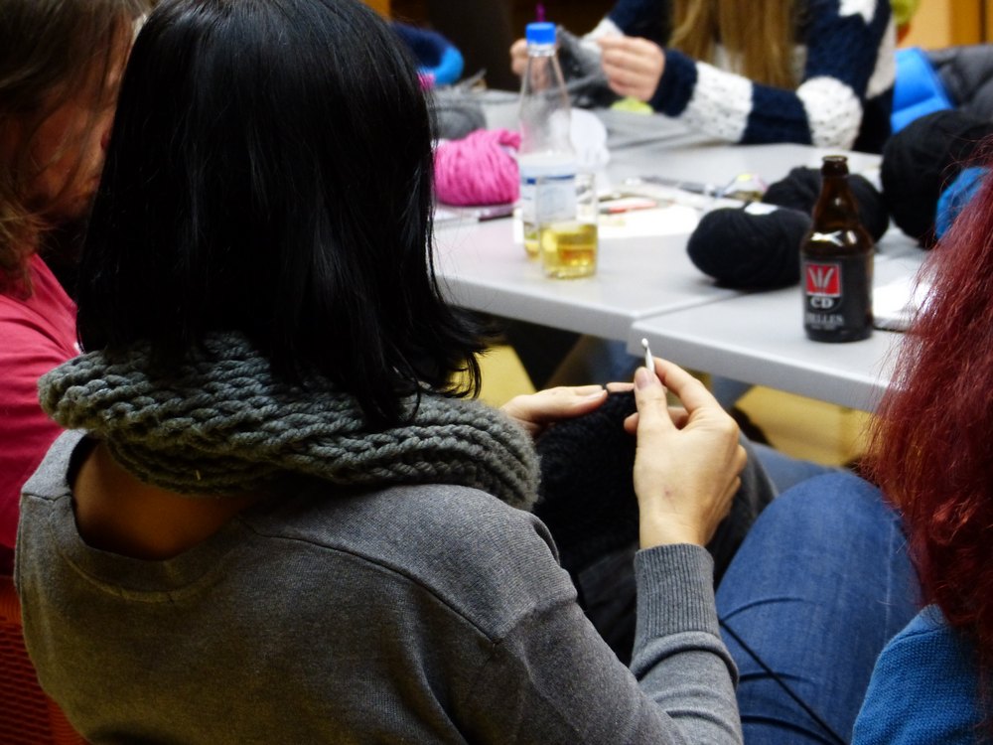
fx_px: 3213
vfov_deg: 13.2
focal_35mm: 112
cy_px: 372
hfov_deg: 17.6
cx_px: 496
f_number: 2.8
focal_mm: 20.1
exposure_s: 1/20
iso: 400
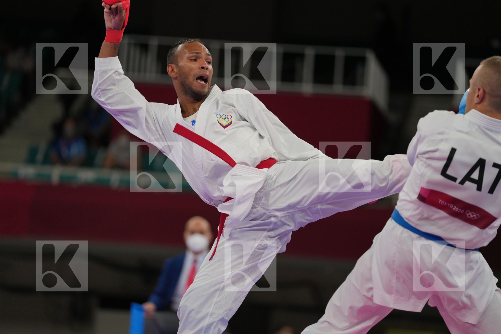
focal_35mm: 178
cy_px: 167
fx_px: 2477
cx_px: 250
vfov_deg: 7.7
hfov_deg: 11.5
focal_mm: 178
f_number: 2.8
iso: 500
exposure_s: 1/1000
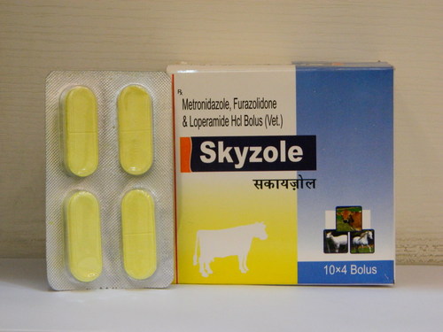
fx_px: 1318
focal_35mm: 103
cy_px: 166
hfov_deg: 19.1
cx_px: 222
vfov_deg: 14.4
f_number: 4.5
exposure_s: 1/20
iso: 400
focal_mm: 18.6
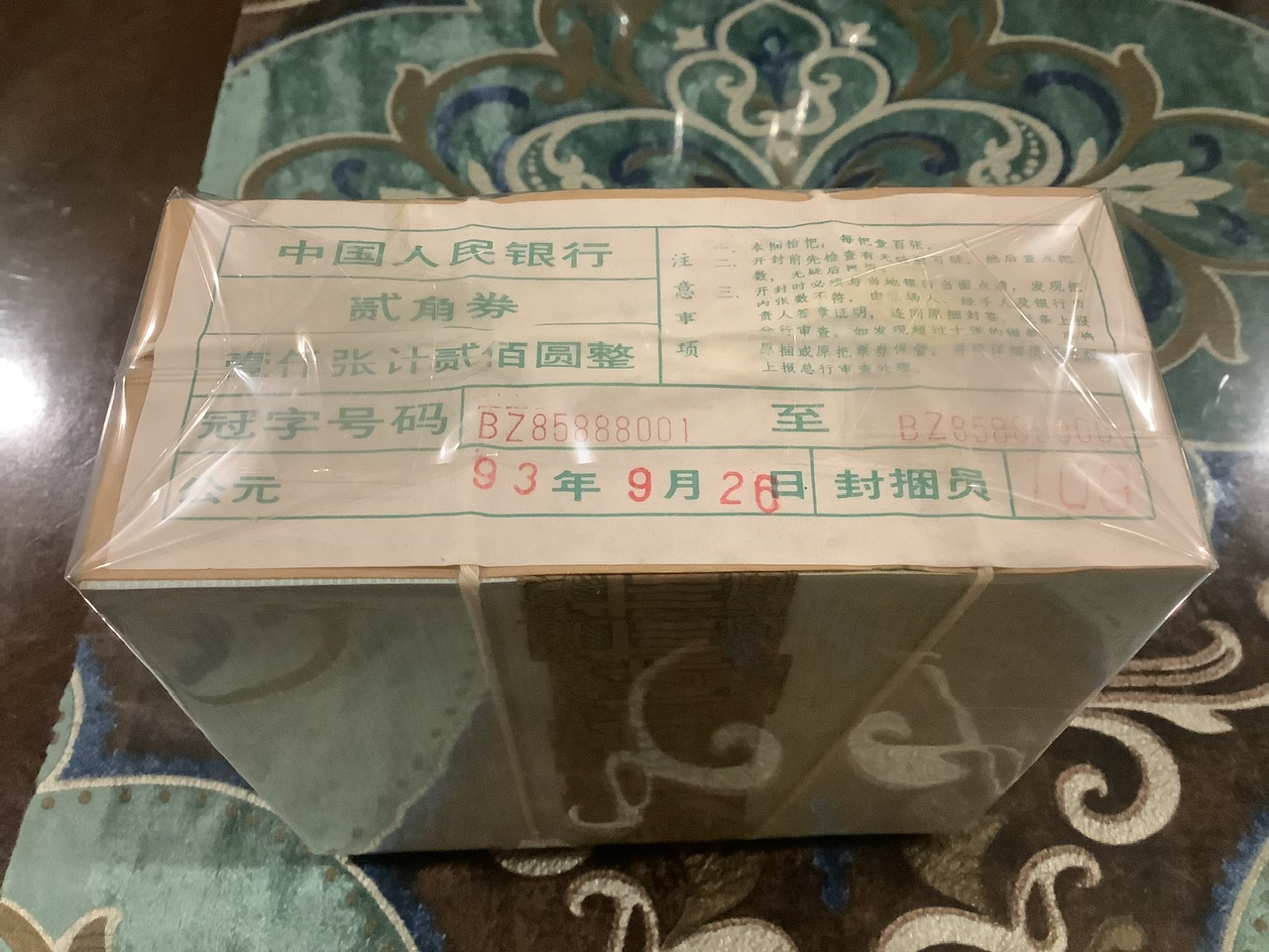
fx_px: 1136
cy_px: 476
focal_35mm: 31
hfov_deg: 58.4
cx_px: 634
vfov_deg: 45.4
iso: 400
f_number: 2.4
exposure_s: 1/30
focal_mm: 3.3
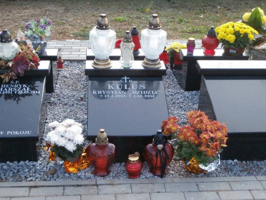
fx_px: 438
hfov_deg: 33.8
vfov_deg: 25.7
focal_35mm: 57
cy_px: 100
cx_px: 133
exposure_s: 1/50
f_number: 4.5
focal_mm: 10.11
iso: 100
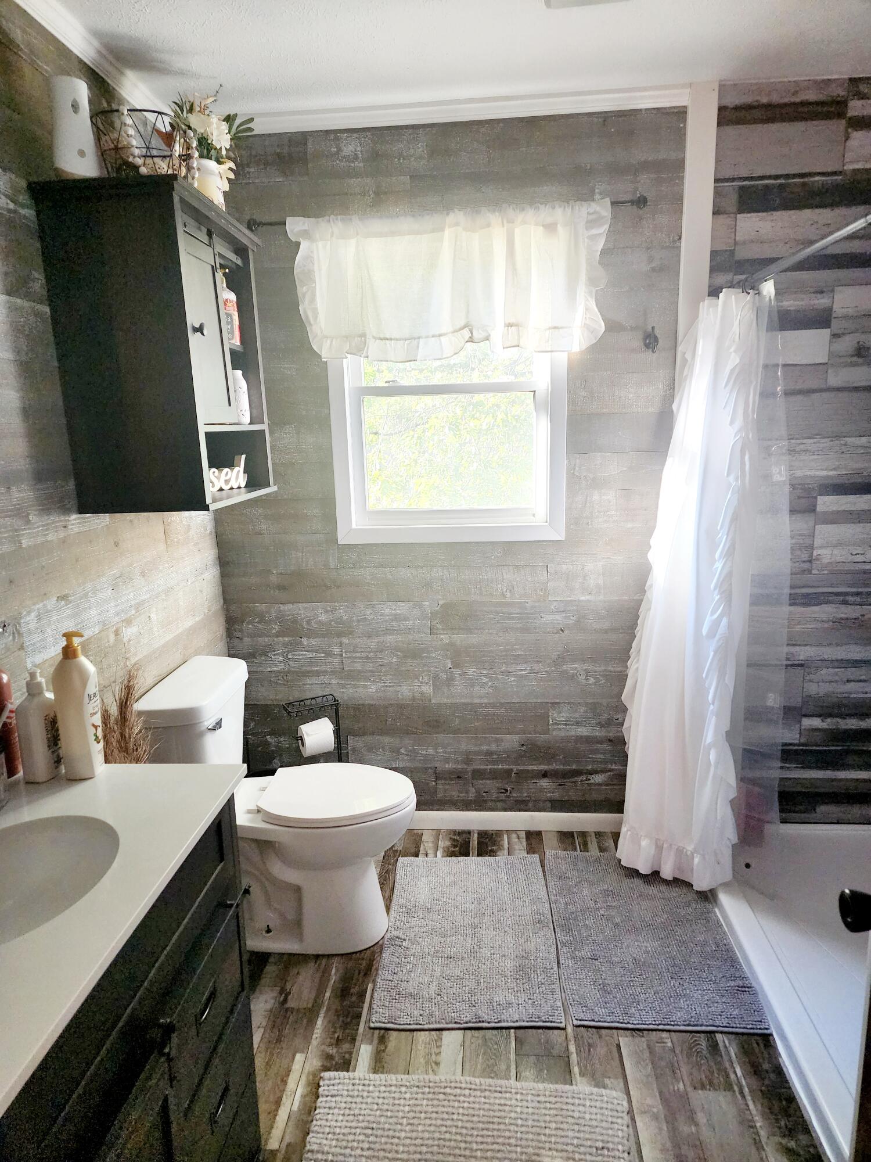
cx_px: 436
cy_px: 581
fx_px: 772
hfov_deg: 58.9
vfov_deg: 73.9
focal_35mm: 23
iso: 250
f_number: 1.8
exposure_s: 1/120
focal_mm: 6.4
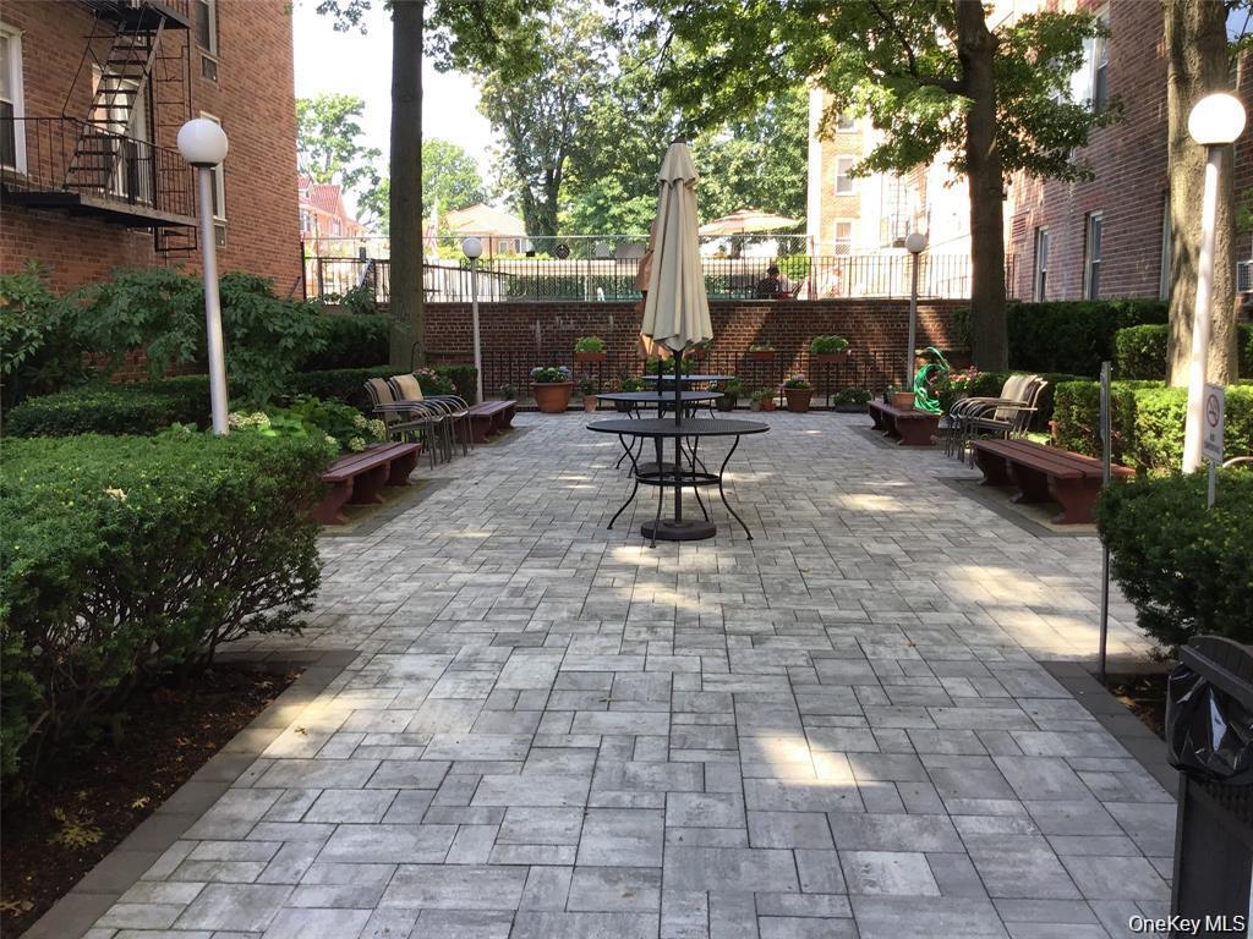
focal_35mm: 31
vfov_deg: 45.4
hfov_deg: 58.4
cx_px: 626
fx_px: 1122
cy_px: 470
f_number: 2.4
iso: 25
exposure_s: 1/125
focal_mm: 3.3
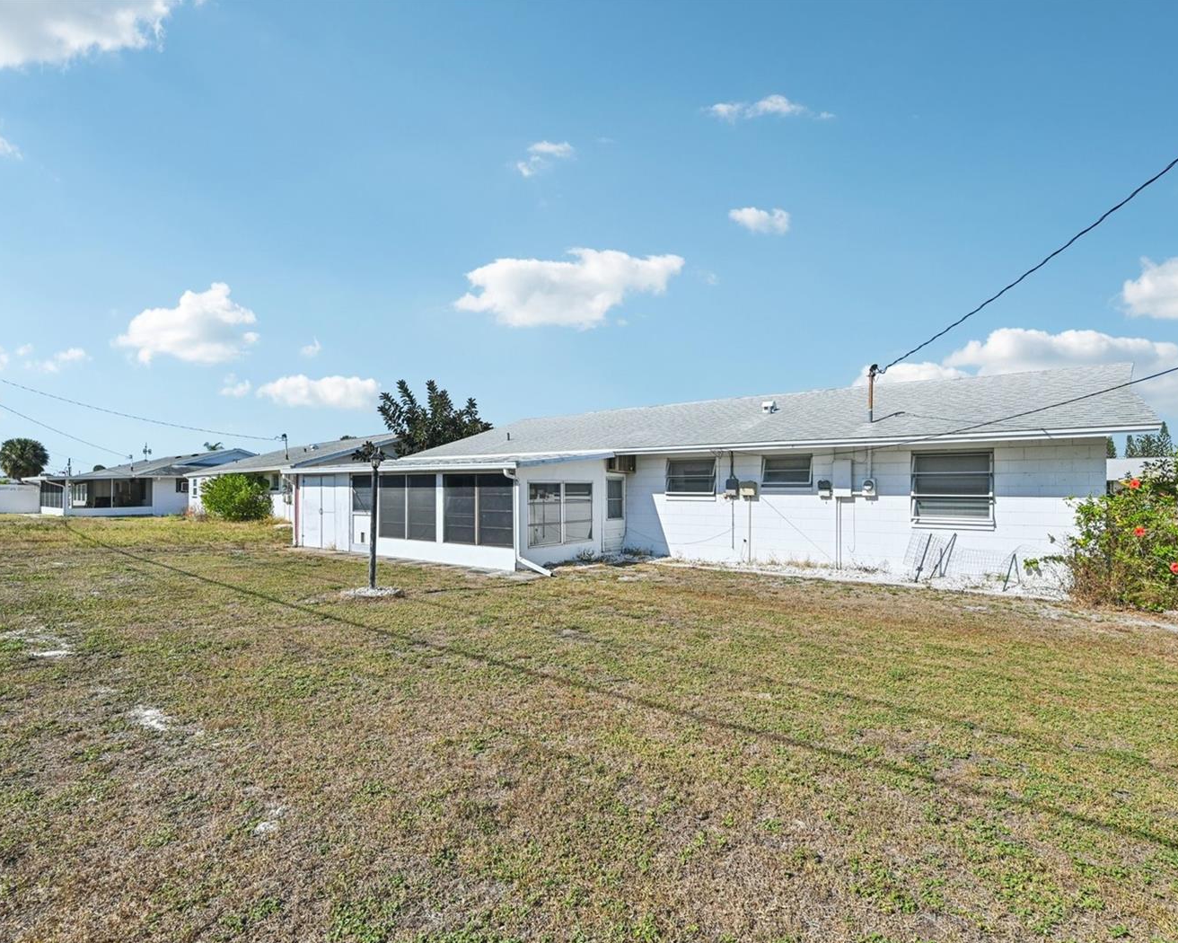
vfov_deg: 80.4
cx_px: 642
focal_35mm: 16
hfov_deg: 92.9
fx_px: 558
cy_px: 474
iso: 400
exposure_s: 1/2500
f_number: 8
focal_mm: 14
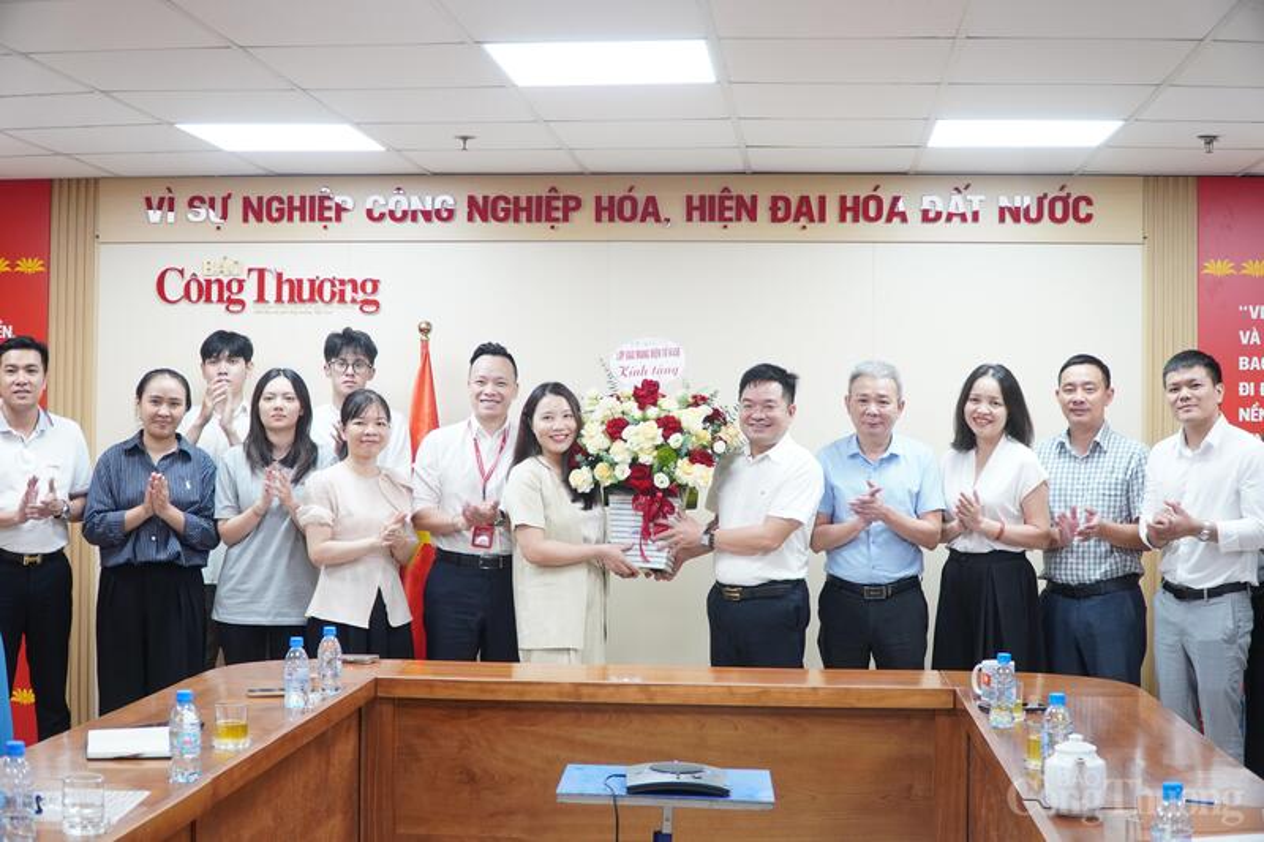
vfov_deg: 28.9
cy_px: 421
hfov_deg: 42.3
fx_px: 1632
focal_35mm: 46
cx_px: 632
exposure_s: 1/50
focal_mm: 31
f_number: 4
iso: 500
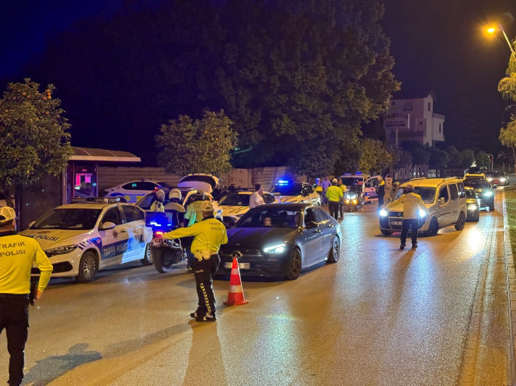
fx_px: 715
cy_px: 193
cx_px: 258
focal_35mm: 48
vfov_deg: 30.2
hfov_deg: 39.7
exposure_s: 1/25
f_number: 1.78
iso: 500
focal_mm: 6.76
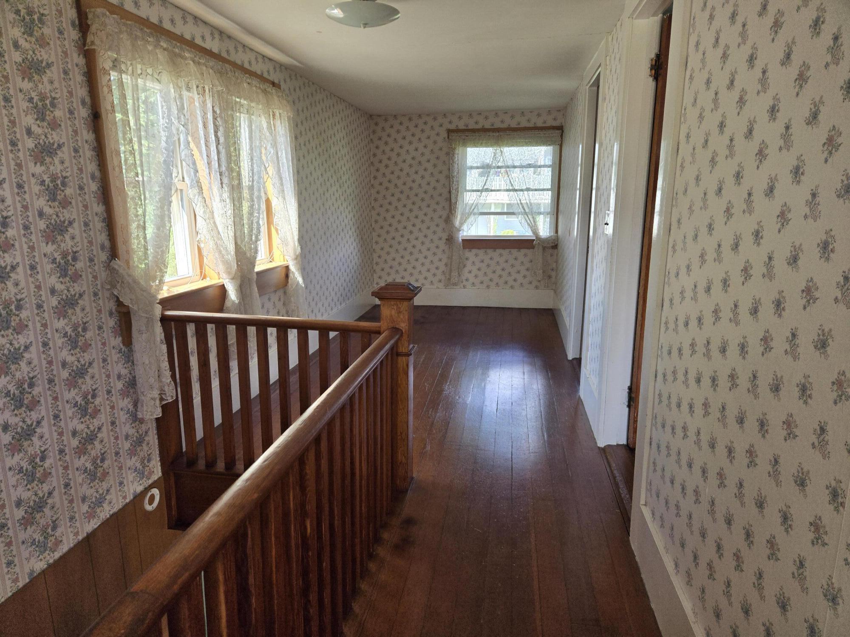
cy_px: 318
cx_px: 425
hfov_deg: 73.9
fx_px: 565
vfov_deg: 58.9
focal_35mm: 23
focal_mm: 5.4
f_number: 1.8
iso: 80
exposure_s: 1/180
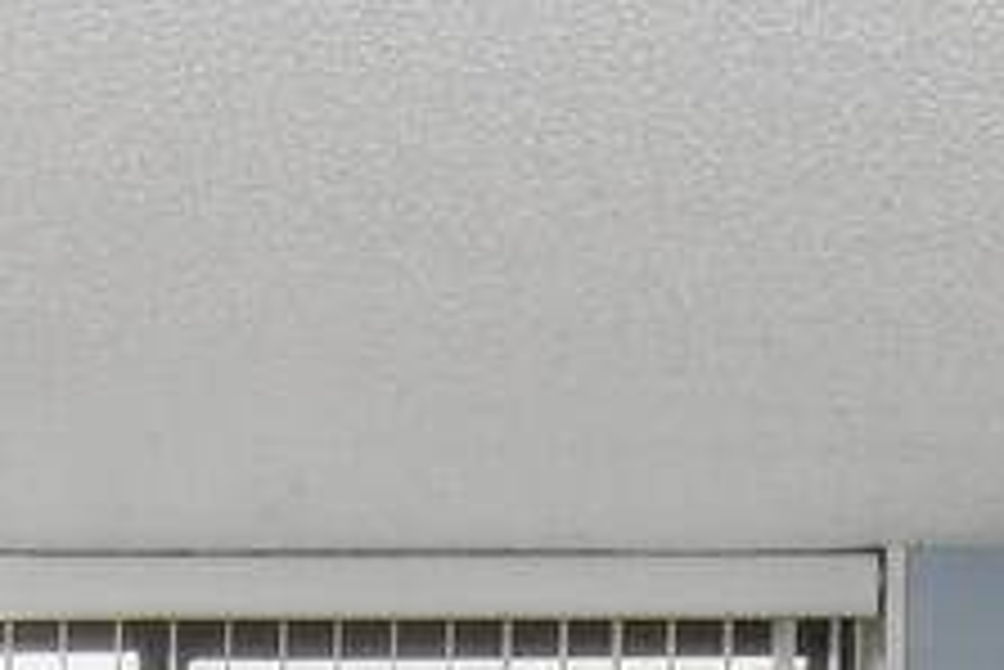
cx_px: -108
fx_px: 3237
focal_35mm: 116
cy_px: 1547
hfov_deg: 17.0
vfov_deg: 10.4
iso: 200
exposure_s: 1/25
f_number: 8
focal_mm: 10
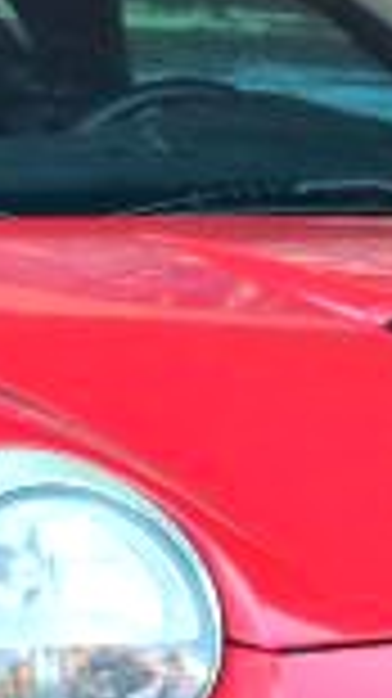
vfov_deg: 7.8
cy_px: 536
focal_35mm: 277
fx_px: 5127
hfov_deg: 4.4
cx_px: 77
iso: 500
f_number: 4
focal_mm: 37.6
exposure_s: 1/250
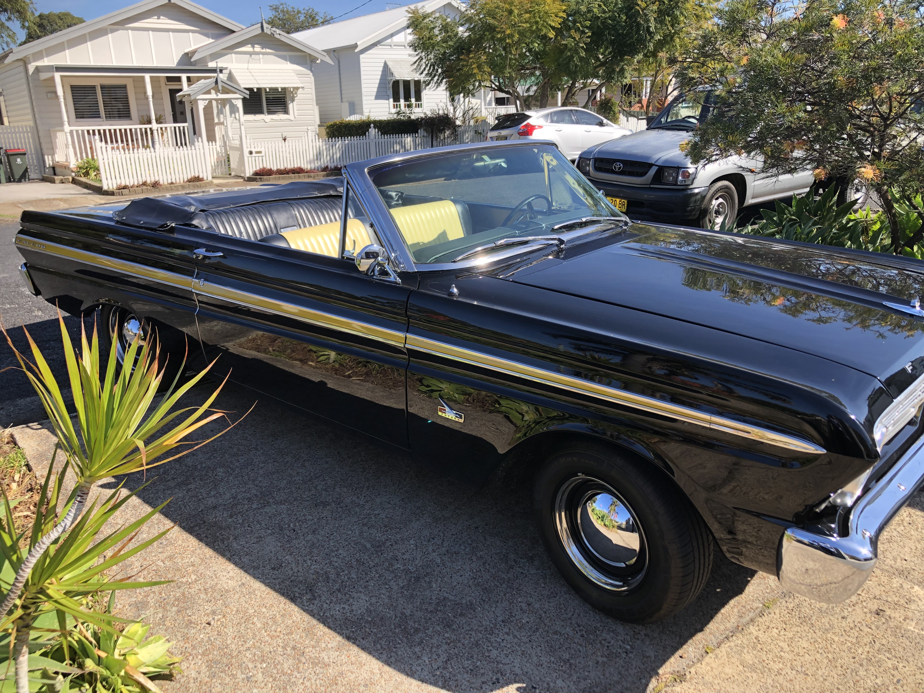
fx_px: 747
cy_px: 346
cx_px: 462
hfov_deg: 63.4
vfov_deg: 49.7
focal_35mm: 28
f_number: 1.8
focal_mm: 3.99
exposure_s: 1/657
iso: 20
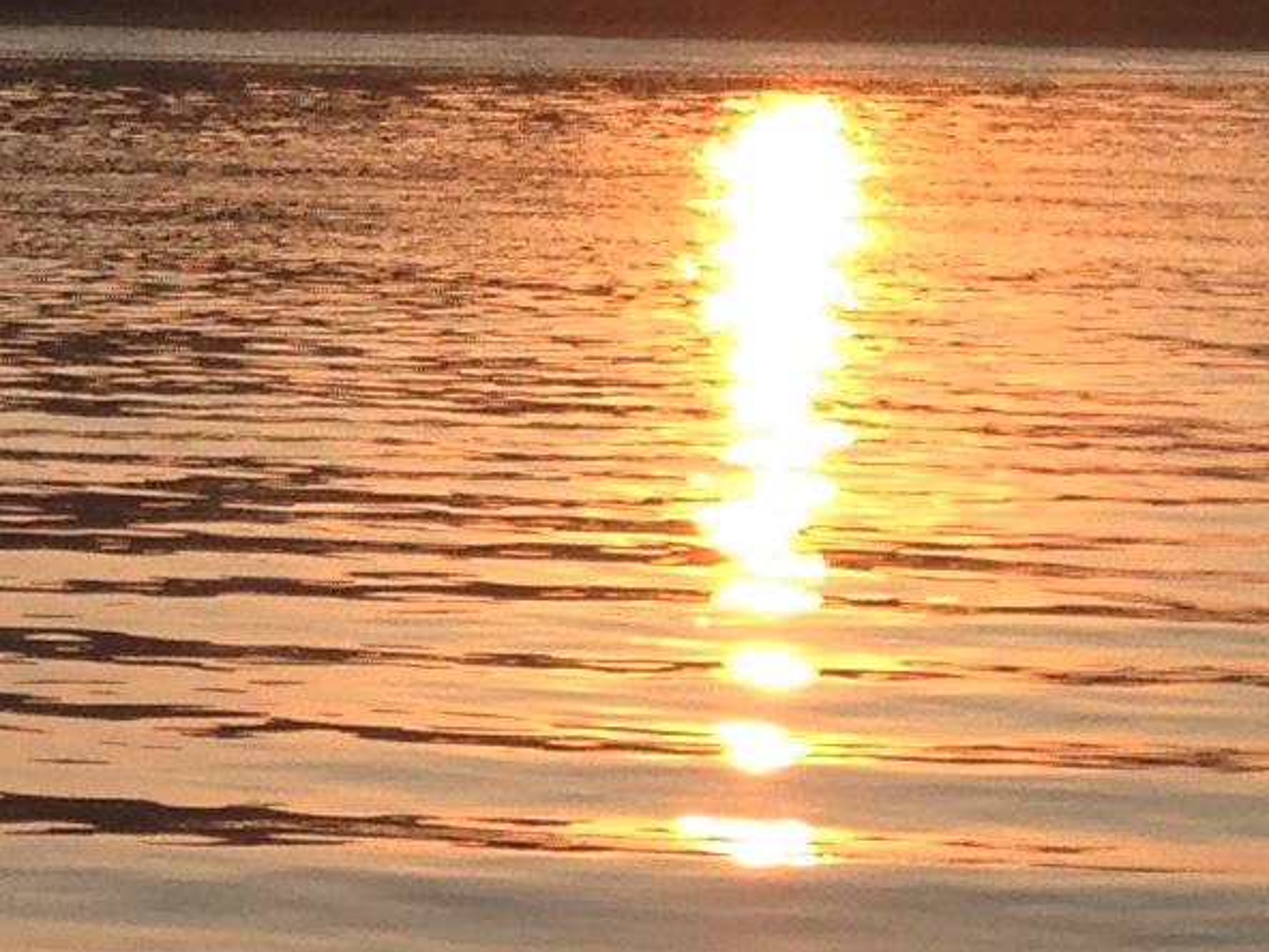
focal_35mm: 182
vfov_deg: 8.1
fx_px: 6672
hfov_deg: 10.6
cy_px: 834
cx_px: -446
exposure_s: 1/723
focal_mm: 4.12
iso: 50
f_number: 2.4
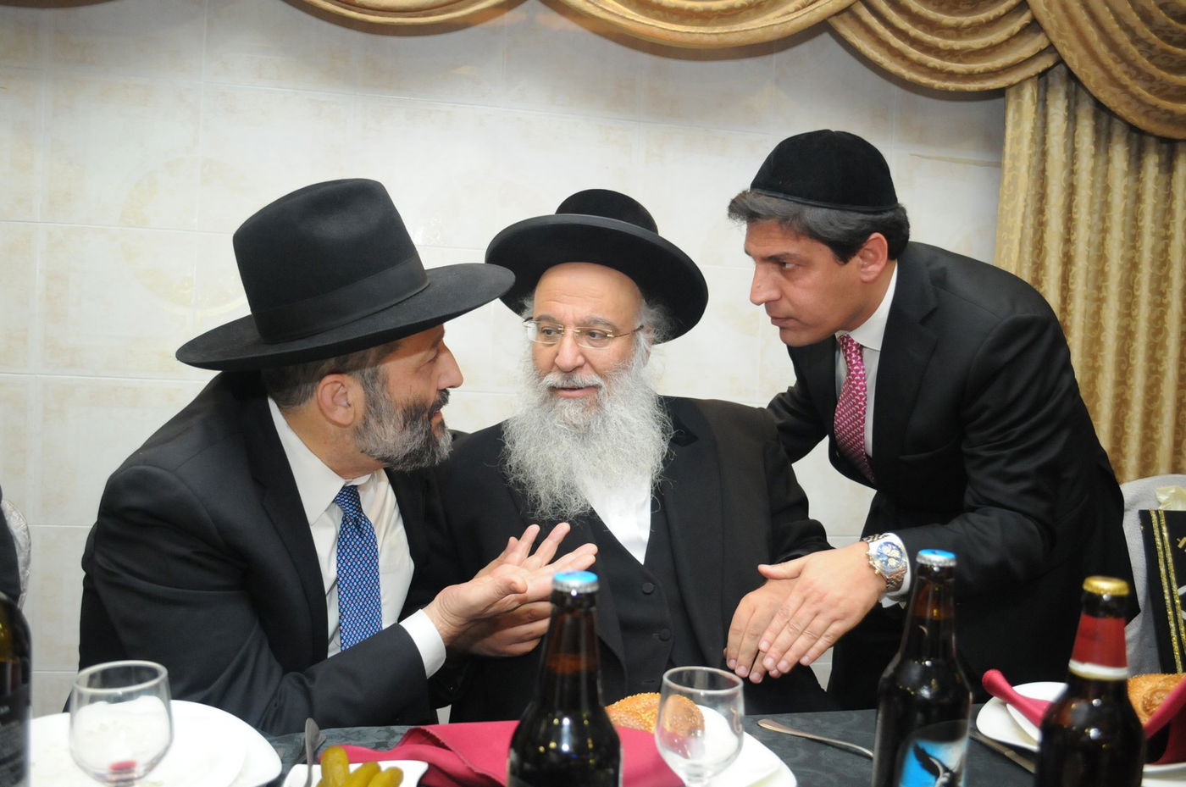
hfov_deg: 62.0
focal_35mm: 30
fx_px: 987
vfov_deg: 43.5
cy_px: 394
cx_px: 593
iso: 1600
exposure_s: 1/100
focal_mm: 20
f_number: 3.8
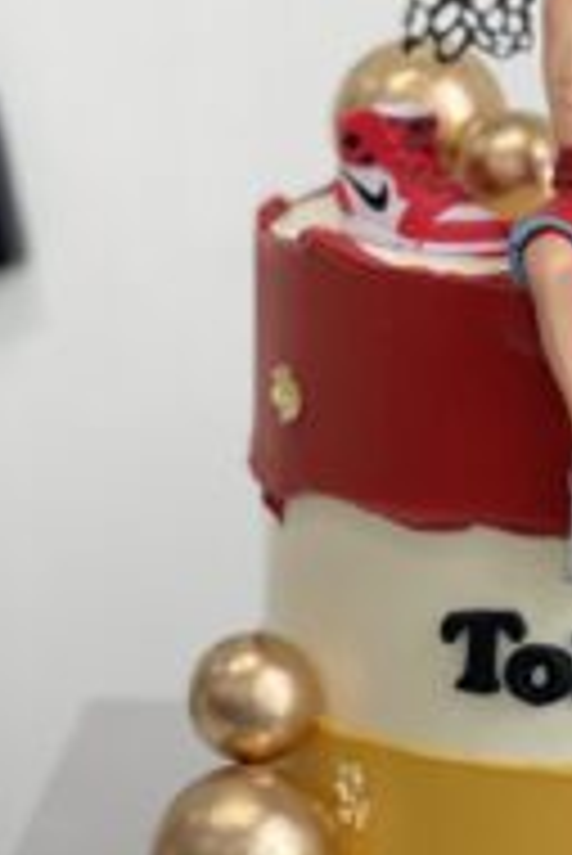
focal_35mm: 187
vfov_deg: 11.0
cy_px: 259
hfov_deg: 7.3
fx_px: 4448
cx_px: 572
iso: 160
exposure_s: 1/100
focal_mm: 7.5
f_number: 2.2
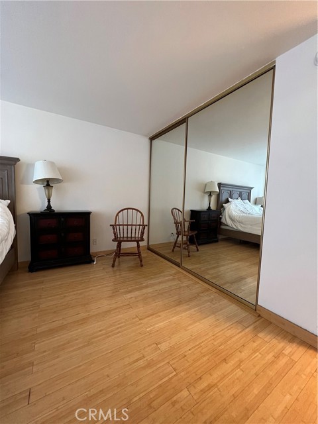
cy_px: 212
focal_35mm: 13
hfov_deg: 89.9
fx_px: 159
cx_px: 159
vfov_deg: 106.2
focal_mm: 1.57
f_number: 1.8
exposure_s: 1/60
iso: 500
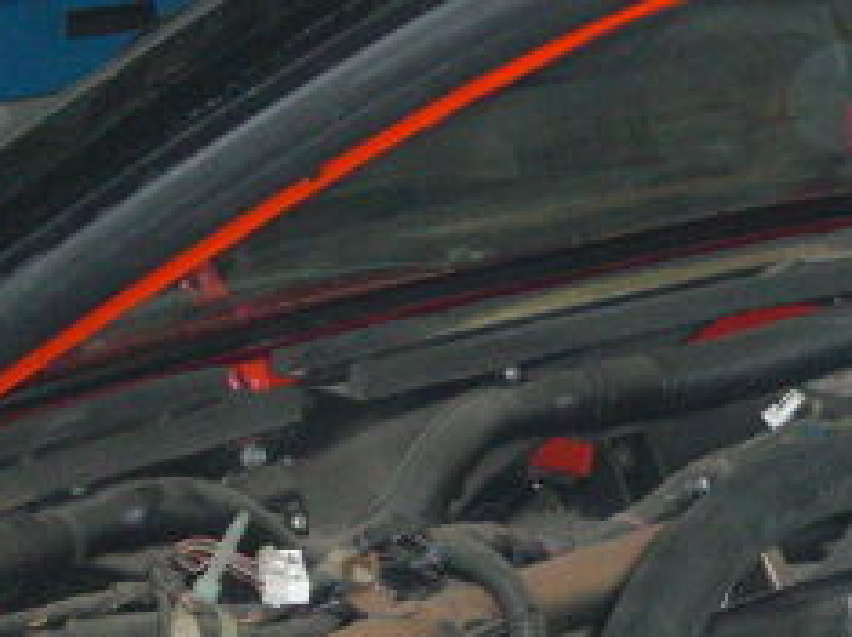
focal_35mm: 167
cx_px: 834
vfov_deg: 8.8
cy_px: 612
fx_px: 4106
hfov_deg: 11.7
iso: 200
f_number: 3.8
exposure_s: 1/60
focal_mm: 10.8
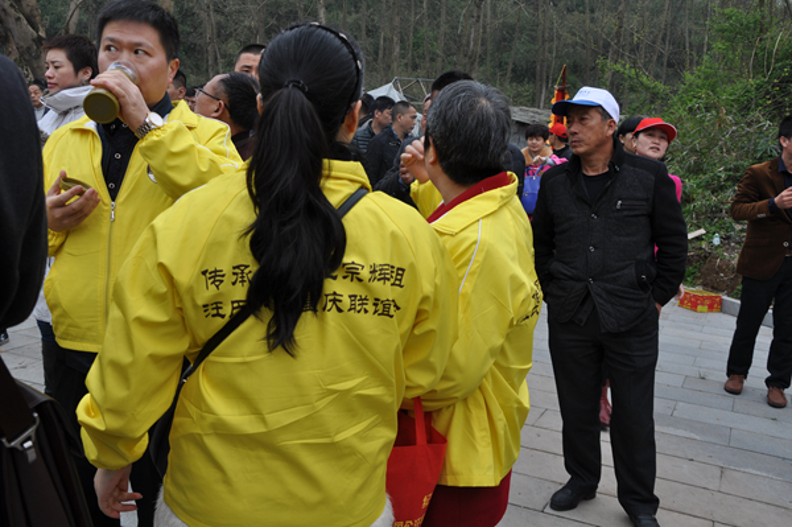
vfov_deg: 35.4
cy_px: 264
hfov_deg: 51.3
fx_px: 824
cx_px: 396
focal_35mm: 38
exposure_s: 1/250
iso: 200
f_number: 8
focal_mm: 25
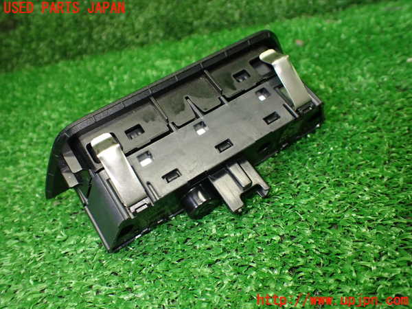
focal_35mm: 30
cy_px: 154
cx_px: 206
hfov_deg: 60.0
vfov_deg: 46.8
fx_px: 357
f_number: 2.3
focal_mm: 5.4
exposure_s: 1/125
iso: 500
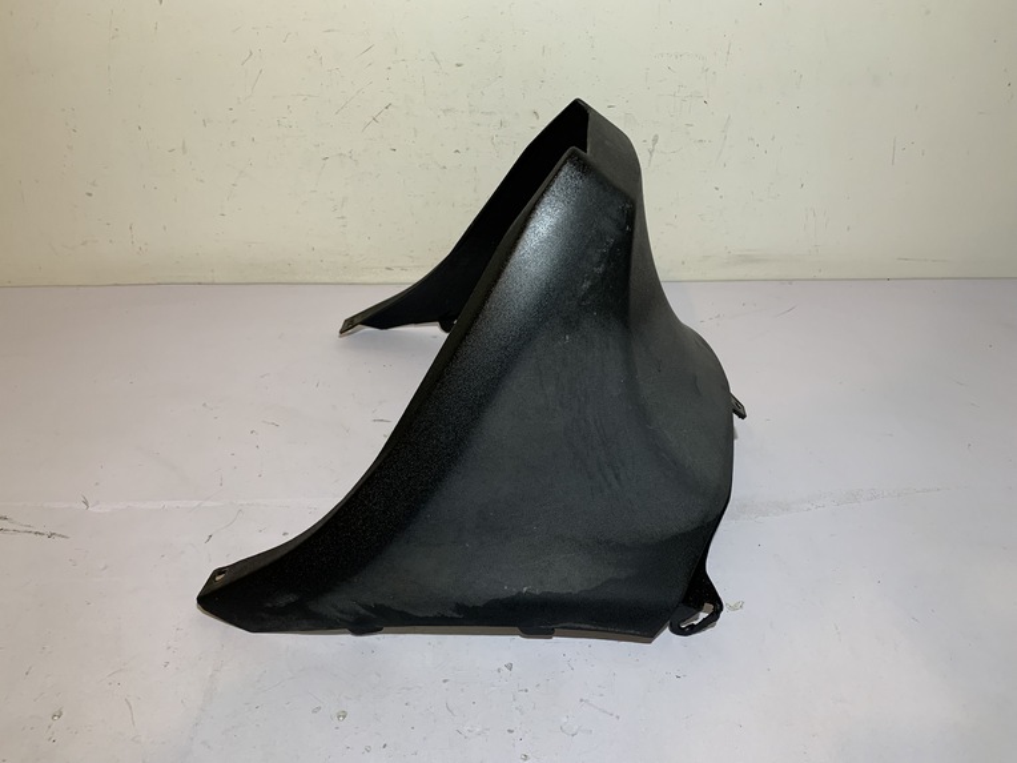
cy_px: 382
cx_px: 508
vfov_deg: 53.1
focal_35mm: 26
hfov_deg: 67.3
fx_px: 764
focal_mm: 4.25
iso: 100
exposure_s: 1/121
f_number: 1.8
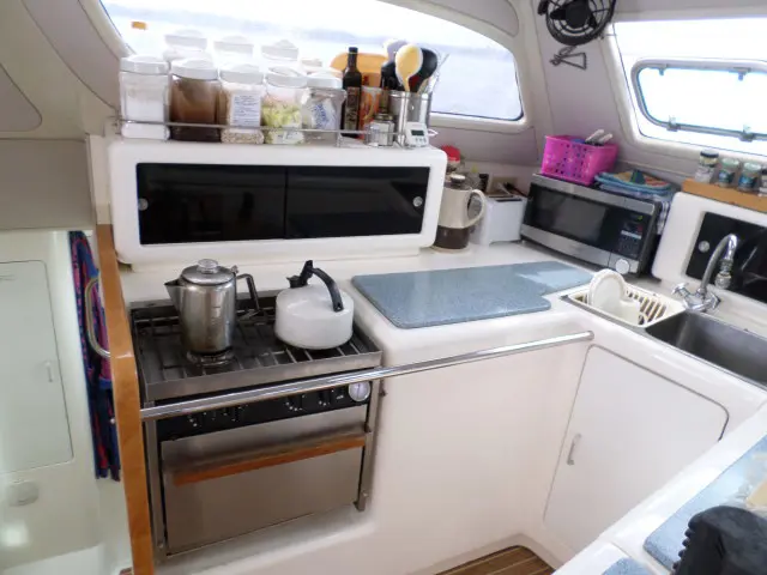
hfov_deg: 69.4
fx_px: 554
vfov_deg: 54.9
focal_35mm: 25
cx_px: 384
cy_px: 288
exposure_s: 1/30
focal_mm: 4.5
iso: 80
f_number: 2.5
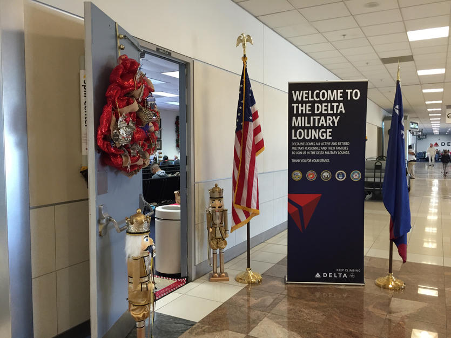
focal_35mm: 29
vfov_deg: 48.2
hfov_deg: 61.7
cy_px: 169
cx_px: 226
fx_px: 378
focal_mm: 4.15
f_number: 2.2
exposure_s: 1/30
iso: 125
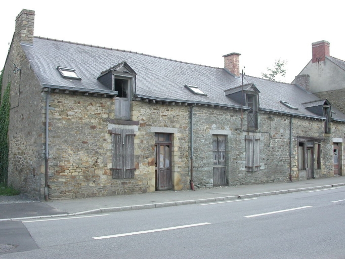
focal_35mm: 38
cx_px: 172
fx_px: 379
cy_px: 130
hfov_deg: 49.0
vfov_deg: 37.7
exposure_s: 1/143
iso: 100
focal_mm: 7.85
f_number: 6
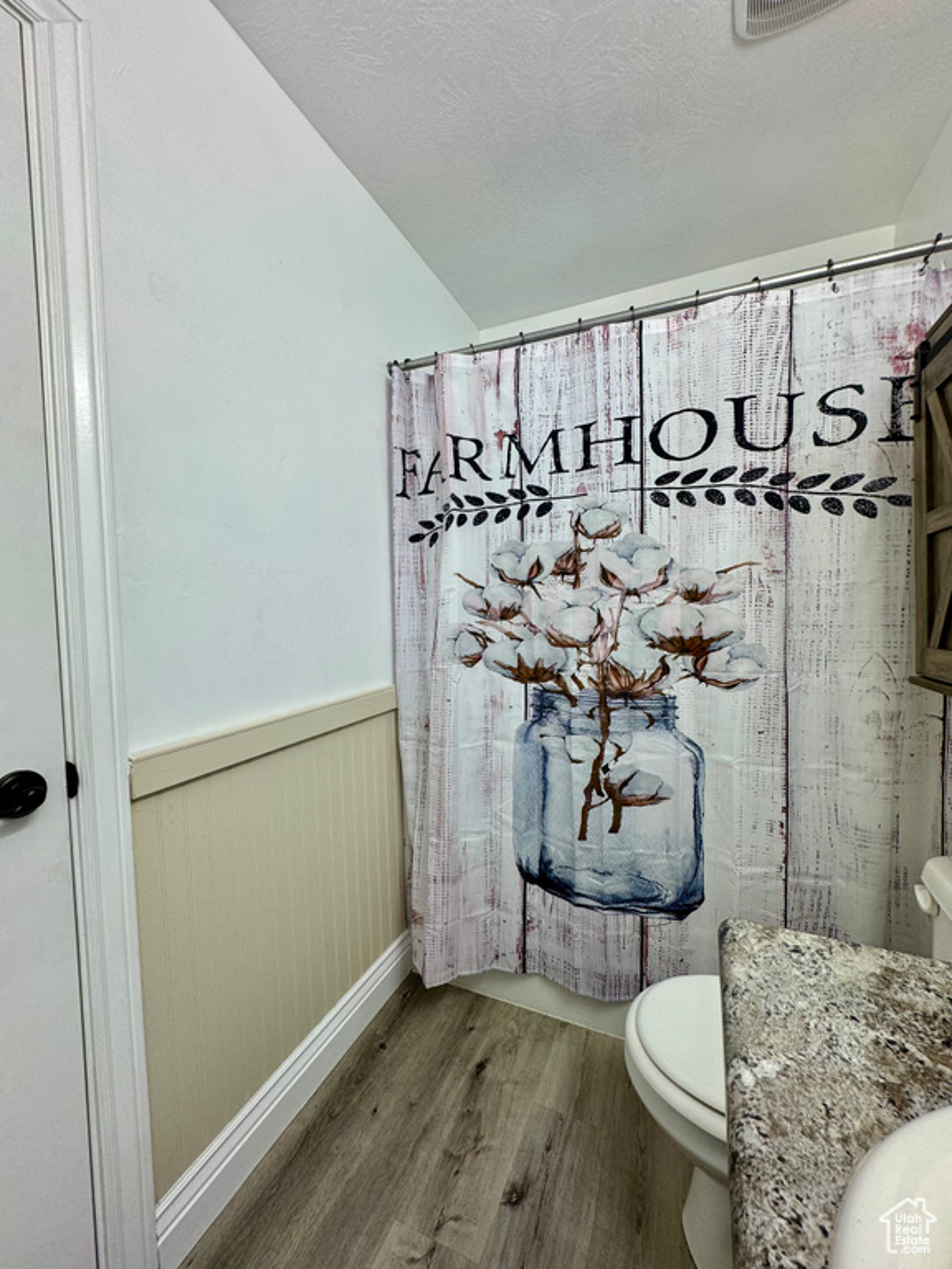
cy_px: 634
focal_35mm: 14
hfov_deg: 85.7
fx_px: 513
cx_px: 476
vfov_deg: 102.1
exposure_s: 1/120
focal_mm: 2.22
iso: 64
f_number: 2.2
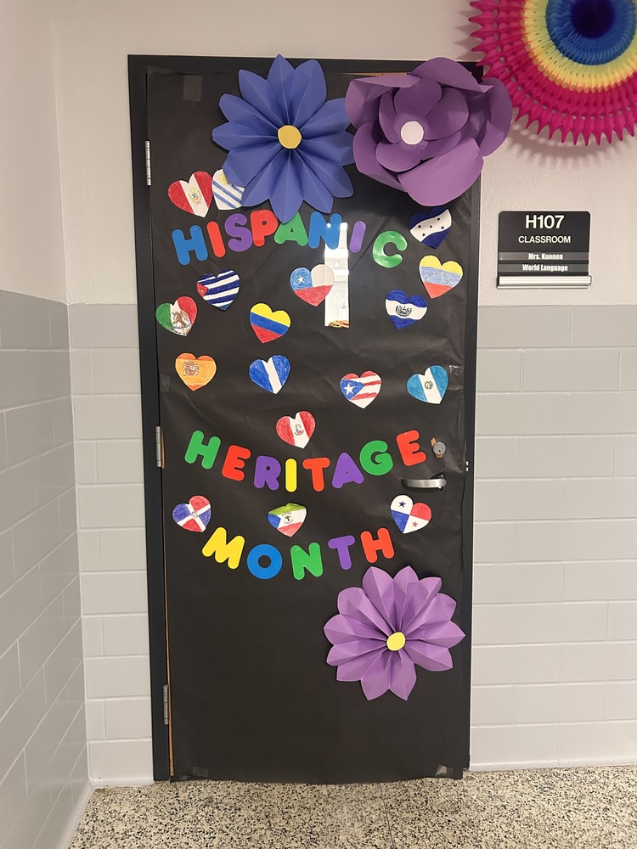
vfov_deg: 67.3
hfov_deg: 53.1
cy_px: 424
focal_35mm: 26
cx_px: 318
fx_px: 638
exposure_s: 1/60
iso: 500
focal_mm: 5.7
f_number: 1.5
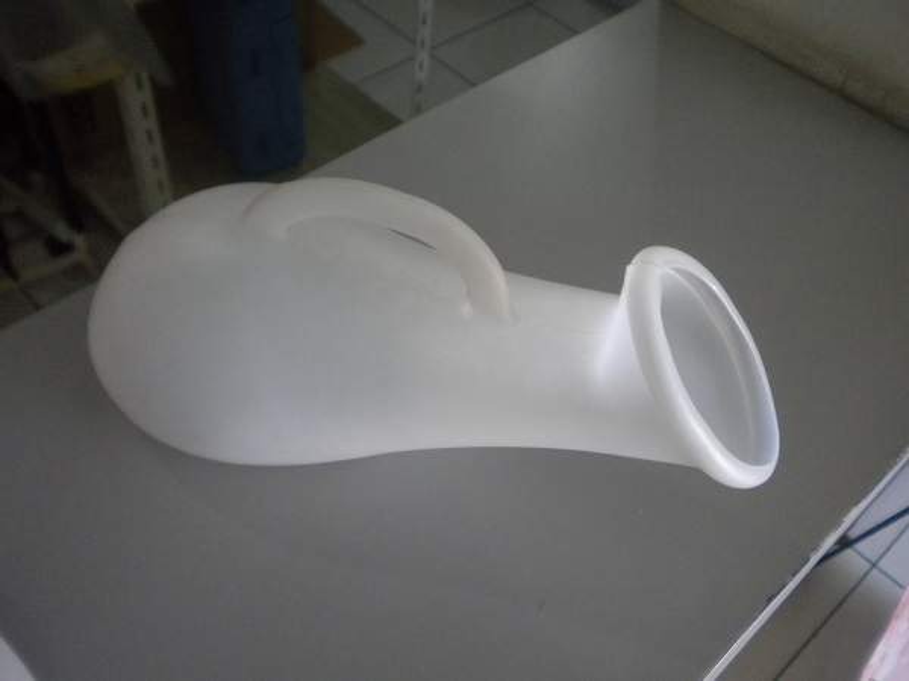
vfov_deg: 40.7
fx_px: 919
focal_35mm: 35
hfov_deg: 52.6
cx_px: 454
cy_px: 340
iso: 400
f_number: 3.1
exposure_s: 1/54.3
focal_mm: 6.3
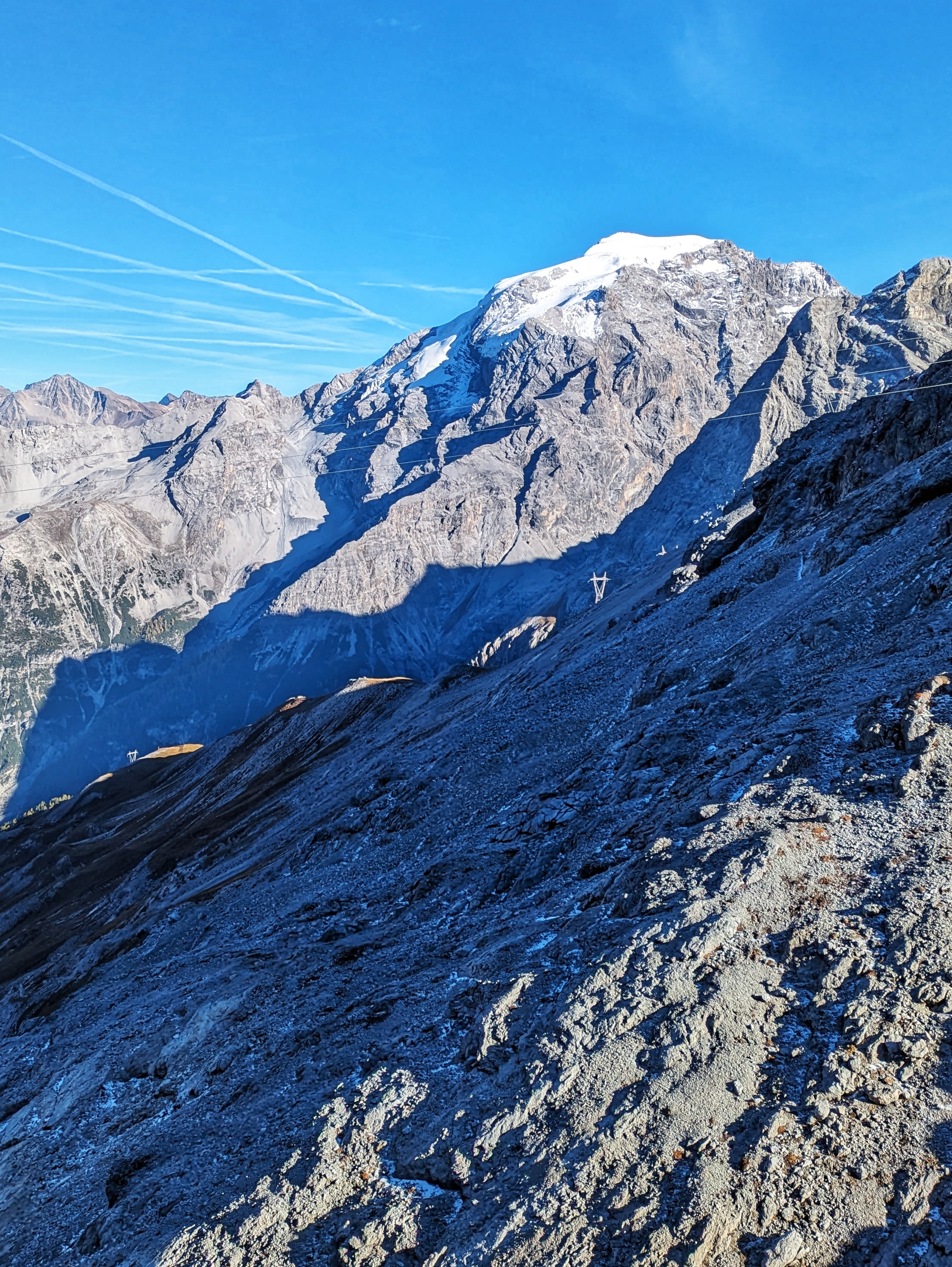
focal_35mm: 39
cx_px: 453
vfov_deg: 47.4
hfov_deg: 36.8
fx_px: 1429
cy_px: 481
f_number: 1.89
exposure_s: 1/1919
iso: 46
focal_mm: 5.43
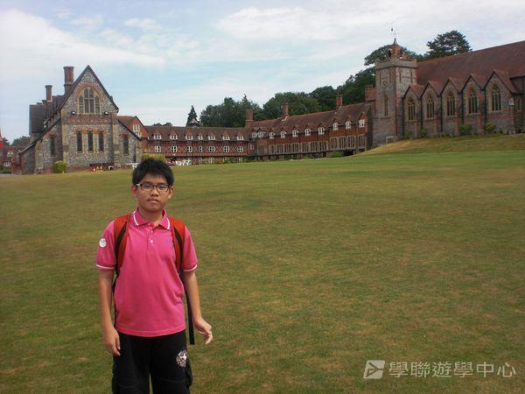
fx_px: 576
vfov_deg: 37.7
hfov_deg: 49.0
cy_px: 197
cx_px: 262
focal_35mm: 38
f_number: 5.6
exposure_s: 1/320
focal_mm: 6.3
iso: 64
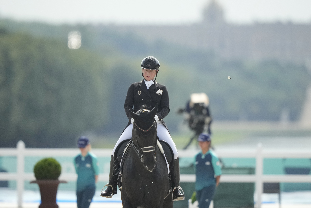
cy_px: 100
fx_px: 5658
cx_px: 152
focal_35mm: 655
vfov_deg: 2.1
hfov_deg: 3.1
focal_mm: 400
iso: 1250
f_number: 2.8
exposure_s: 1/16000
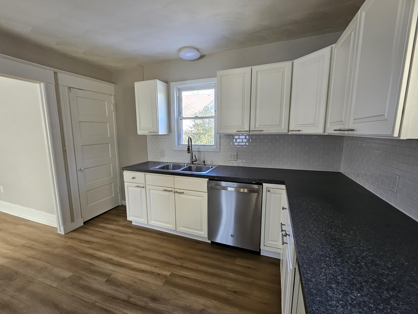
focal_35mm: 15
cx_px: 196
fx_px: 181
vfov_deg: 81.7
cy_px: 167
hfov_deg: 98.1
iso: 125
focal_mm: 1.7
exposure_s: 1/60
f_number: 2.2
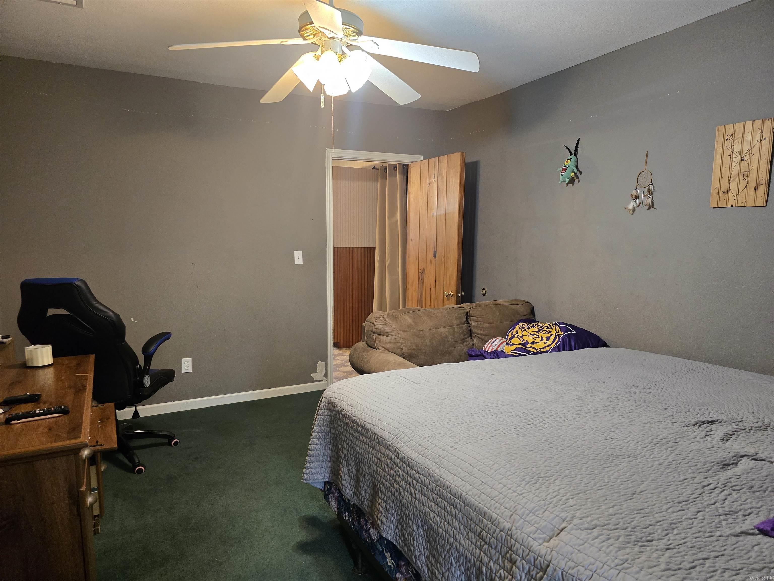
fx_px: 514
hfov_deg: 73.9
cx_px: 387
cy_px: 290
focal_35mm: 23
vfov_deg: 58.9
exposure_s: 1/120
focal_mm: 6.3
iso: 640
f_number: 1.7
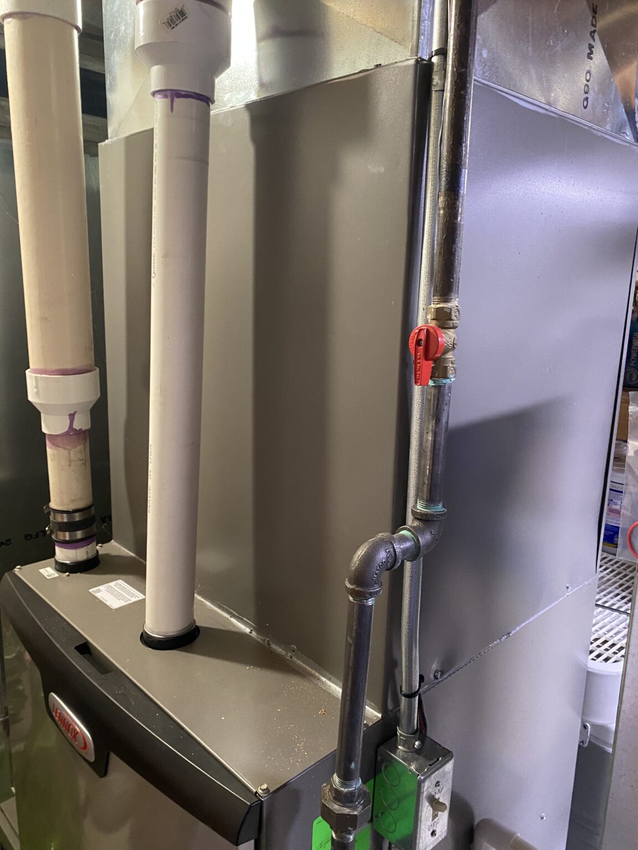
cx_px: 319
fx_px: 639
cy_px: 425
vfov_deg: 67.3
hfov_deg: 53.1
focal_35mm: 26
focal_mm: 4.25
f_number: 1.8
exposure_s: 1/30
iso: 500
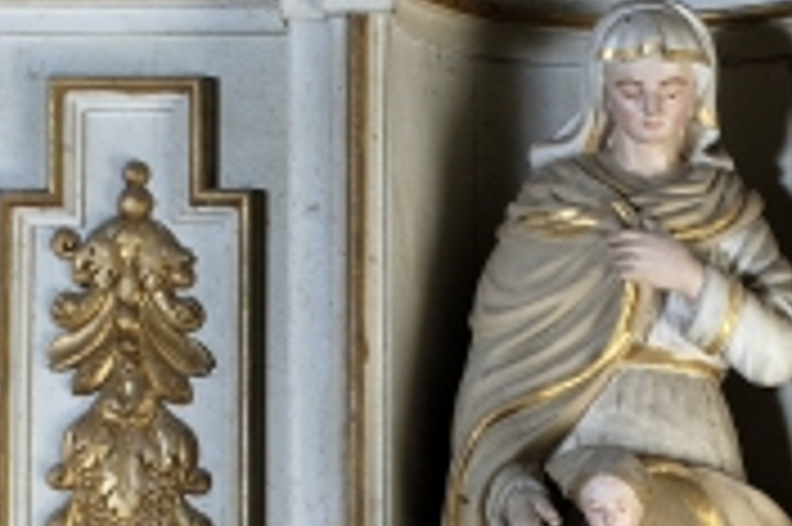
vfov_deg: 11.1
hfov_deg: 16.7
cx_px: 621
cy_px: 508
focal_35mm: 122
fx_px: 2681
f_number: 22
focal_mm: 28
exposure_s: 1/60
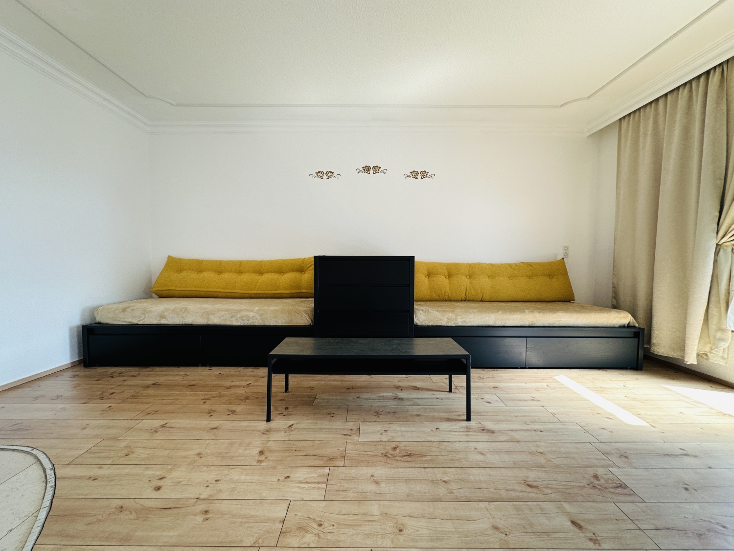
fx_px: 297
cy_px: 276
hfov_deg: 102.1
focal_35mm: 14
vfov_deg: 85.7
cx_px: 367
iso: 64
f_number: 2.2
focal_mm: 2.22
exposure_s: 1/99
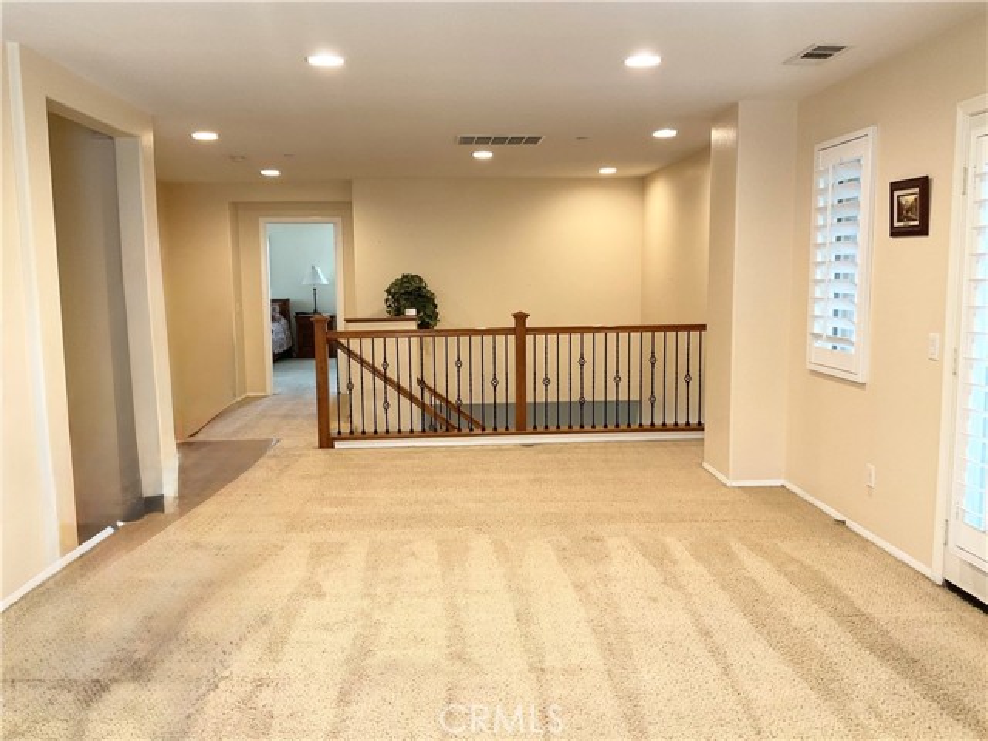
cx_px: 494
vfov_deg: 48.2
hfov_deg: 61.7
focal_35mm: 29
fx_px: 828
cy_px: 370
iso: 125
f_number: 1.8
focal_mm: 3
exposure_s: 1/60
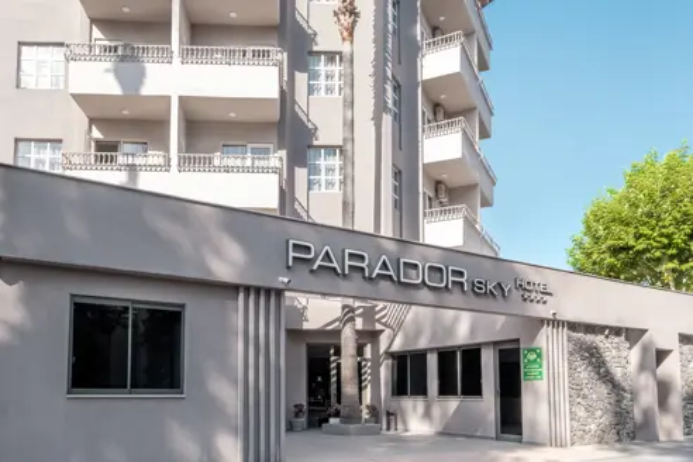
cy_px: 231
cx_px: 346
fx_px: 443
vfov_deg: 55.1
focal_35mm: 23
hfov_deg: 76.1
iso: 160
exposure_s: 1/125
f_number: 8
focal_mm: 15.1
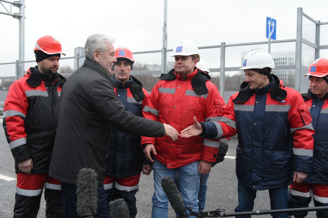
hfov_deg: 48.5
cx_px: 164
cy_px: 109
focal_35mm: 40
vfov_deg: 33.4
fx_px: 364
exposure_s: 1/320
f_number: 7.1
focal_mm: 40
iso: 1250
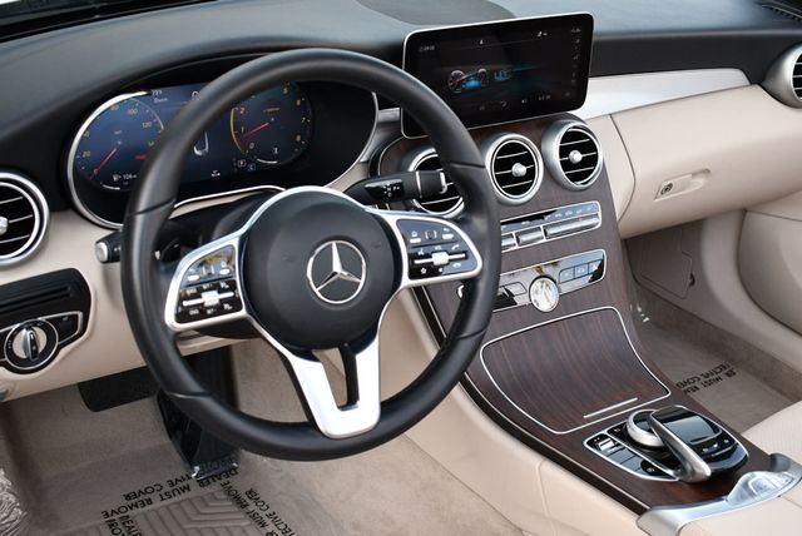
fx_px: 1070
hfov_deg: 41.1
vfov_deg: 28.1
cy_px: 268
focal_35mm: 48
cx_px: 401
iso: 400
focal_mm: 24
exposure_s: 1/250
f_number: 4.5
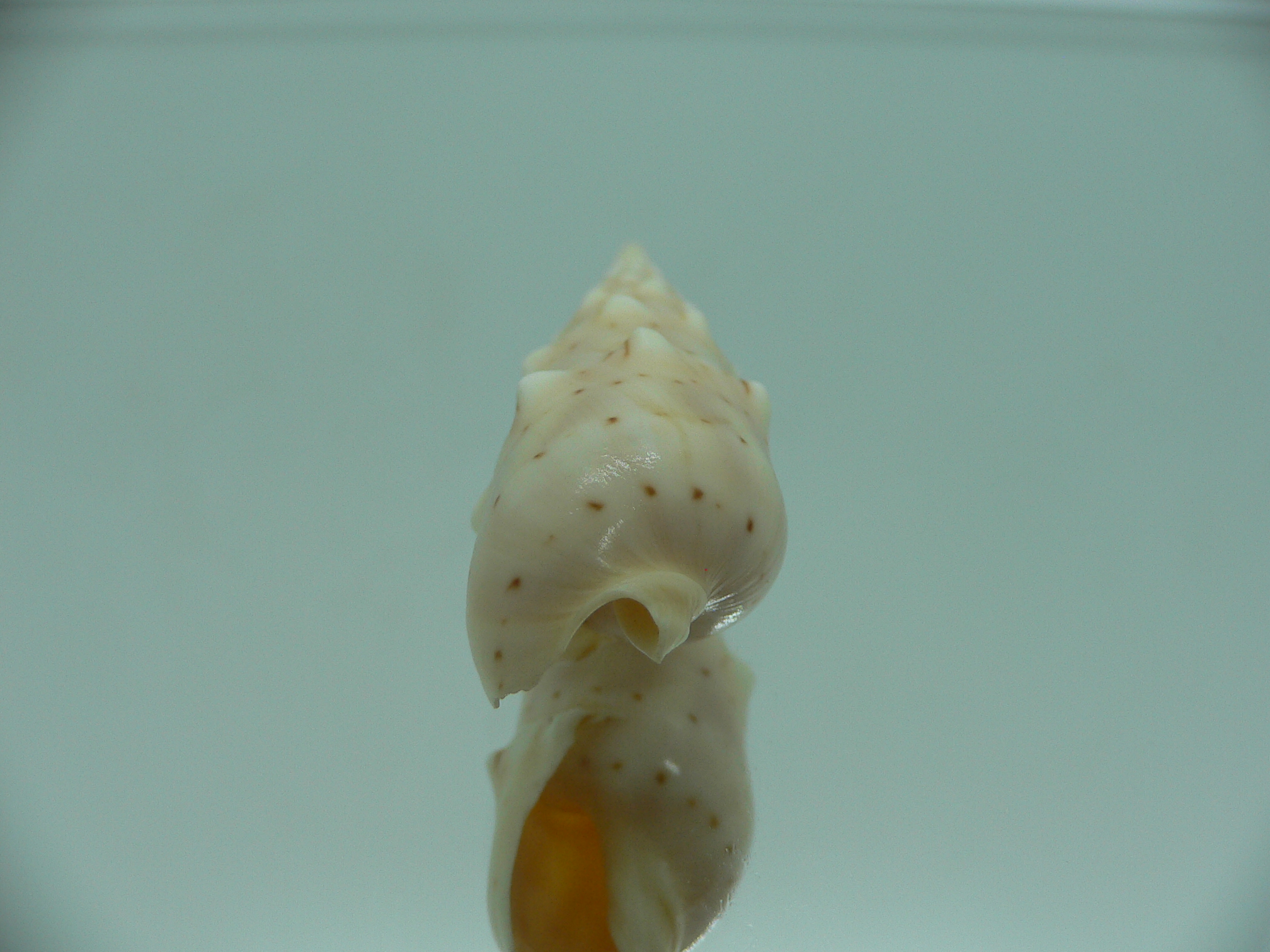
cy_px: 476
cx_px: 635
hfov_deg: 52.6
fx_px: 1284
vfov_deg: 40.7
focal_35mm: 35
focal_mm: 4.6
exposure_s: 1/80
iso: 80
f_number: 2.8
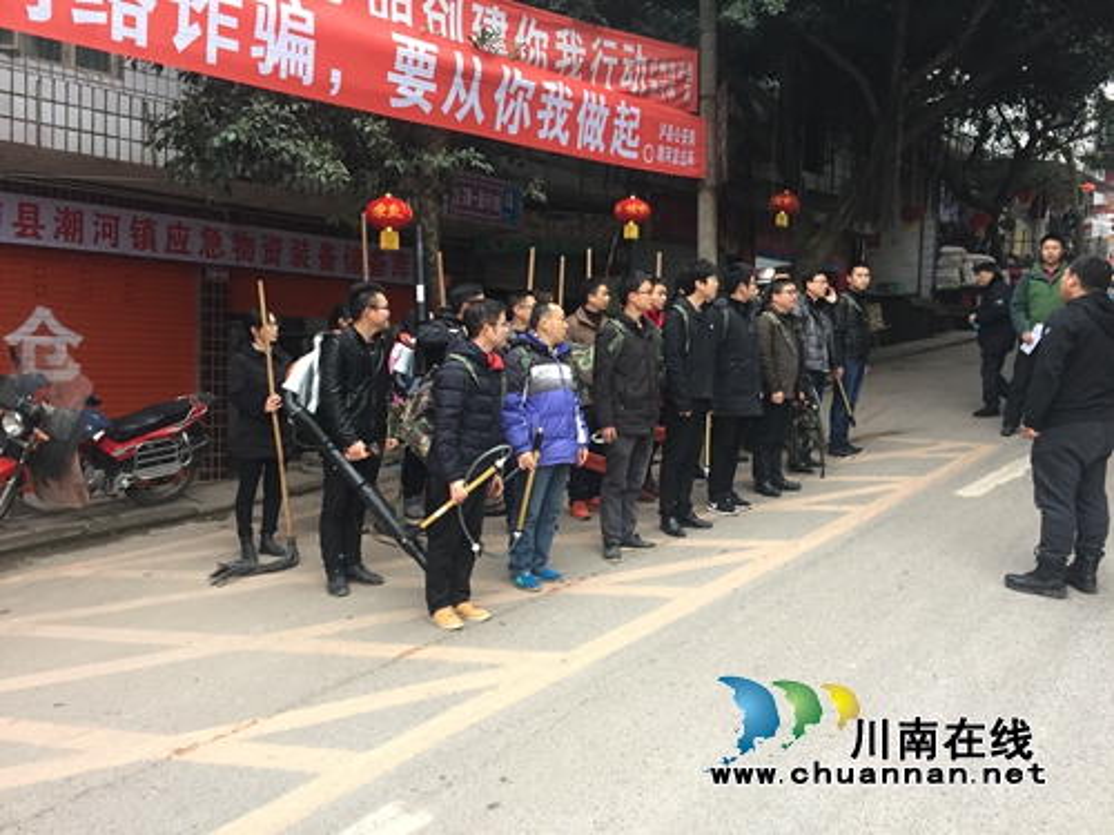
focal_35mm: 29
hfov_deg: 61.7
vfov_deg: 48.2
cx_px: 557
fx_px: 933
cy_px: 418
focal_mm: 4.15
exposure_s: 1/33
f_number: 2.2
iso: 160
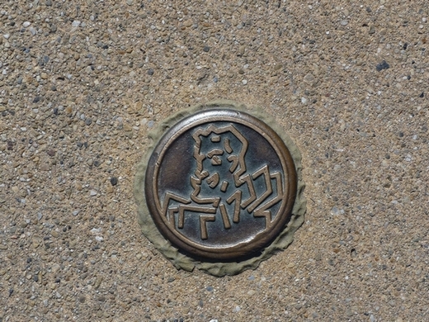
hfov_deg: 14.5
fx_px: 1685
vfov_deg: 10.9
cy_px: 161
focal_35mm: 136
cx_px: 214
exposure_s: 1/800
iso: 100
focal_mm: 22.2
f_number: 4
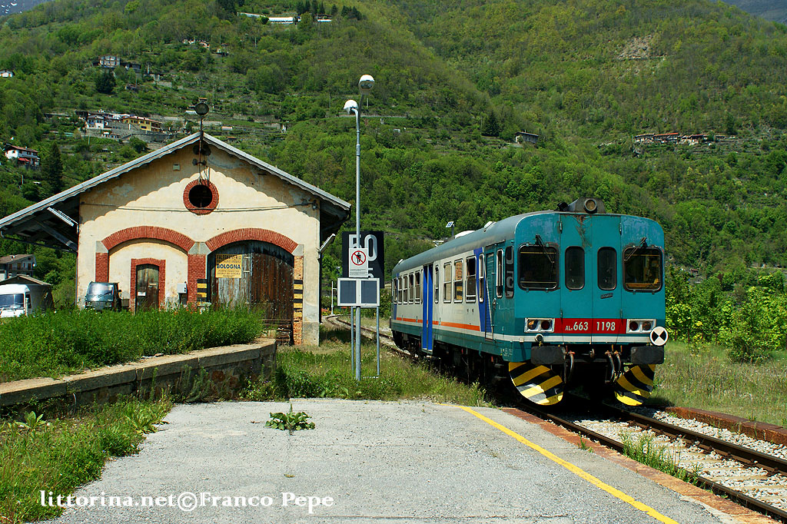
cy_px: 262
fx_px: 918
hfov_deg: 46.4
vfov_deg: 31.9
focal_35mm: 42
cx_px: 394
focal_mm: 28
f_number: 7.1
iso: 200
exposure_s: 1/640
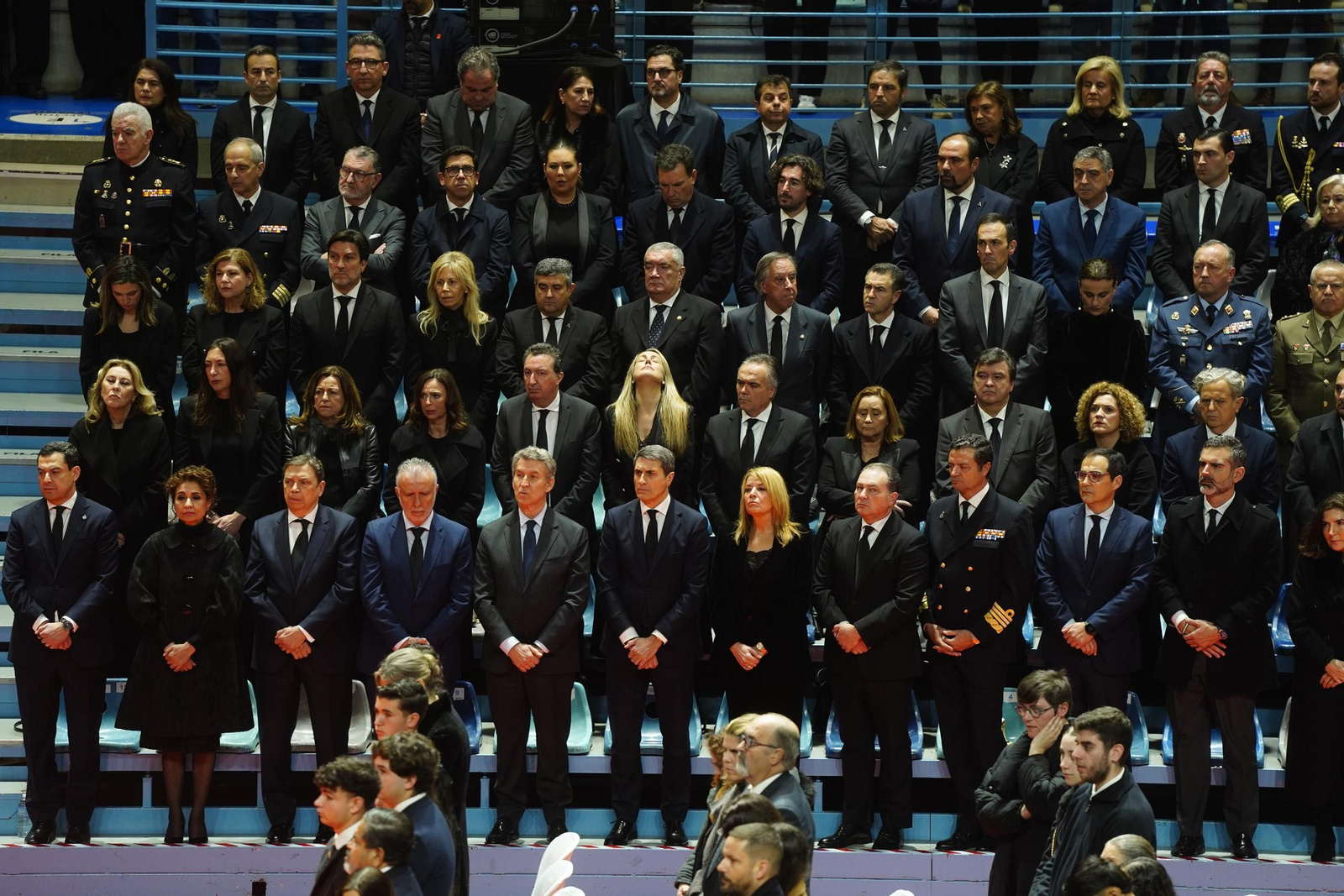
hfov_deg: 10.3
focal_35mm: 200
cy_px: 448
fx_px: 7467
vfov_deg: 6.9
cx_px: 672
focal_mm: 200
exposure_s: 1/320
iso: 1250
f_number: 2.8
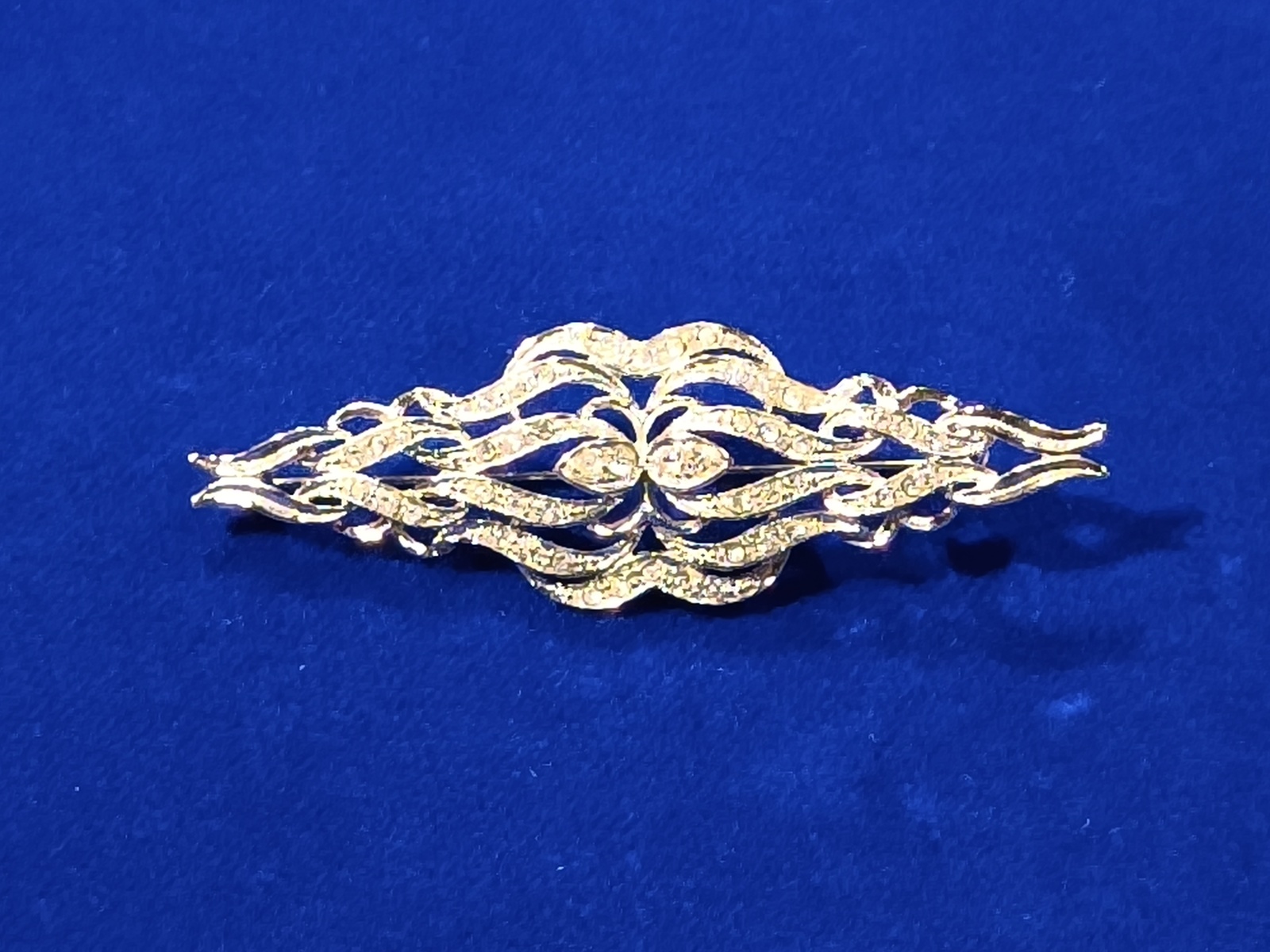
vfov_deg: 15.4
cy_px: 476
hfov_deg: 20.4
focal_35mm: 96
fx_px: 3522
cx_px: 635
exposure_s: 1/1250
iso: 2500
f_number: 1.6
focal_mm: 6.57
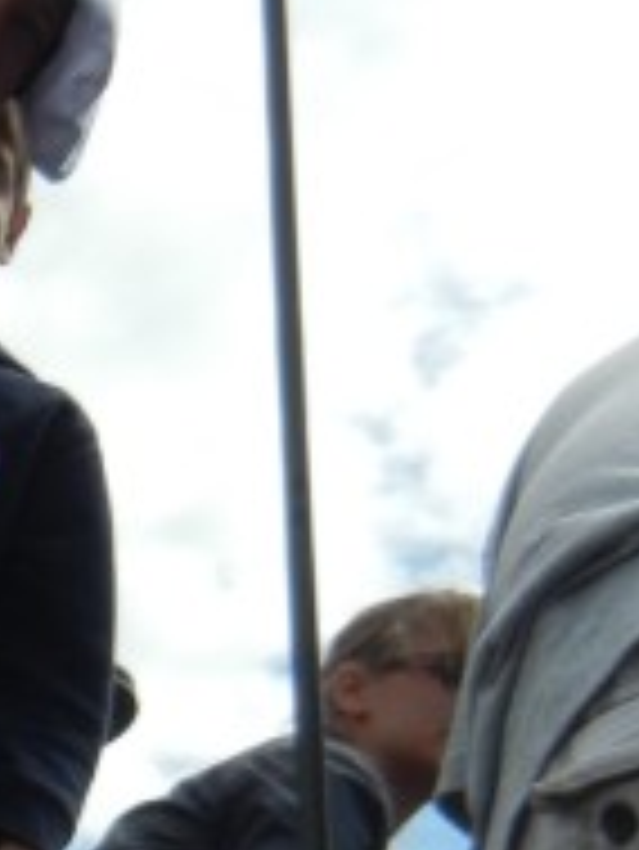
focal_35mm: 138
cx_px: -468
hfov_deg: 10.2
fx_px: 3393
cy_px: 787
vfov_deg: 14.1
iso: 160
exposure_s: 1/435
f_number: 7.2
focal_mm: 6.2
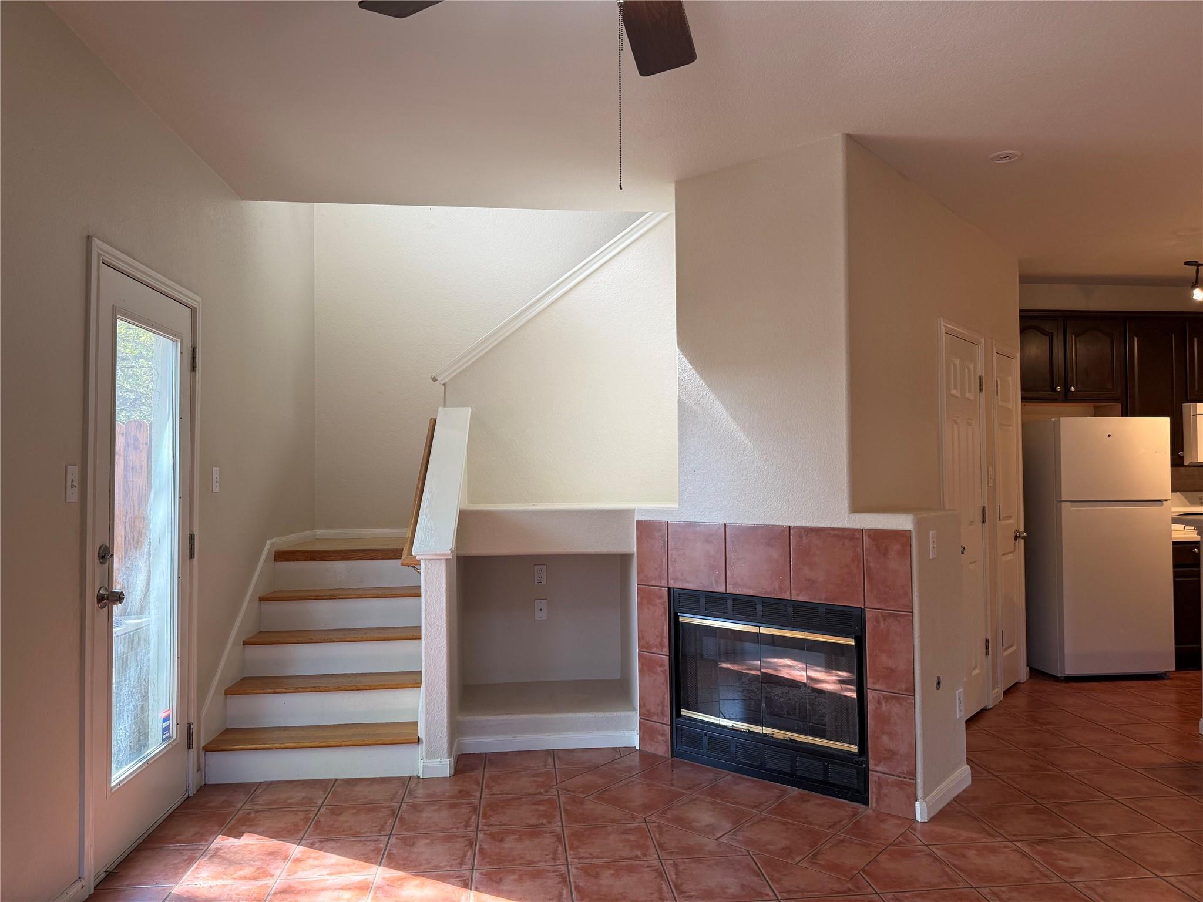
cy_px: 451
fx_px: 834
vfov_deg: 56.8
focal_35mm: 24
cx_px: 602
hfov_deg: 71.6
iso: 125
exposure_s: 1/120
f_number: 1.78
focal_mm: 6.76
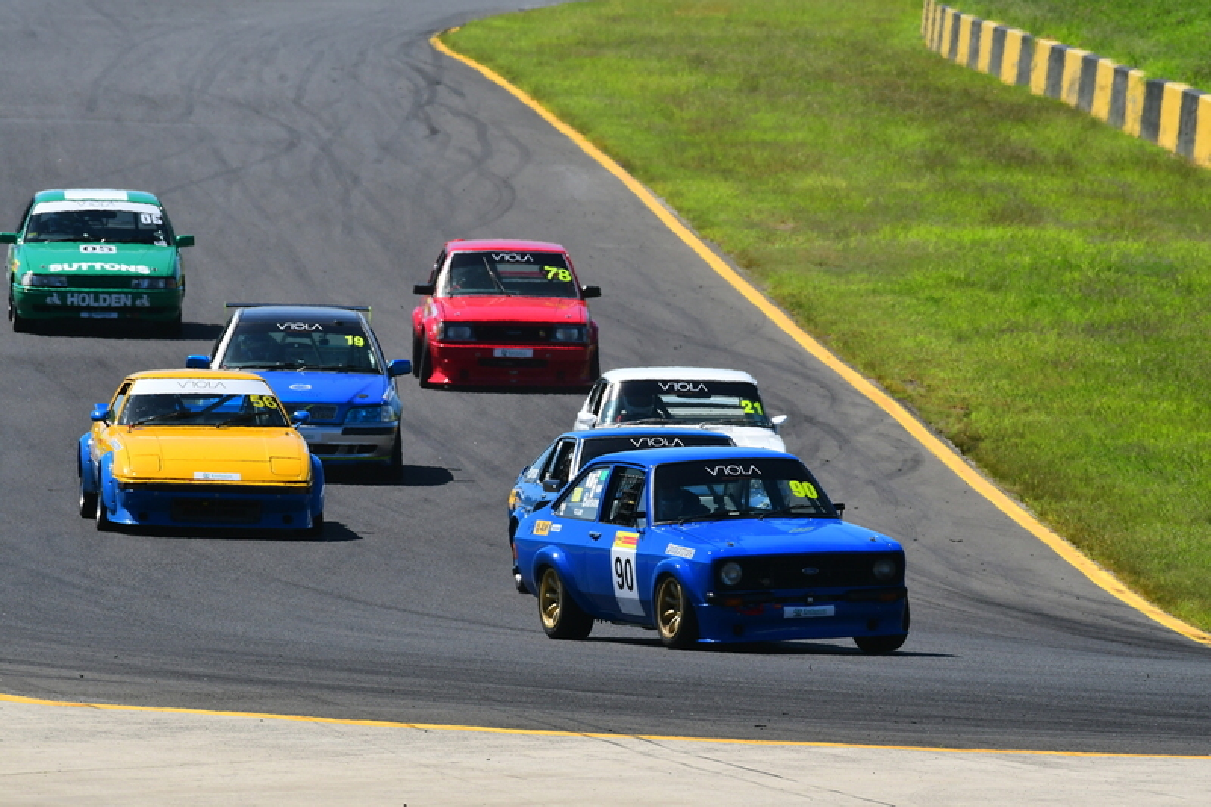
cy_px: 404
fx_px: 19673
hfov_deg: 3.5
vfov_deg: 2.3
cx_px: 606
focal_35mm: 585
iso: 500
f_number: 13
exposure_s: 1/640
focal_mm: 390
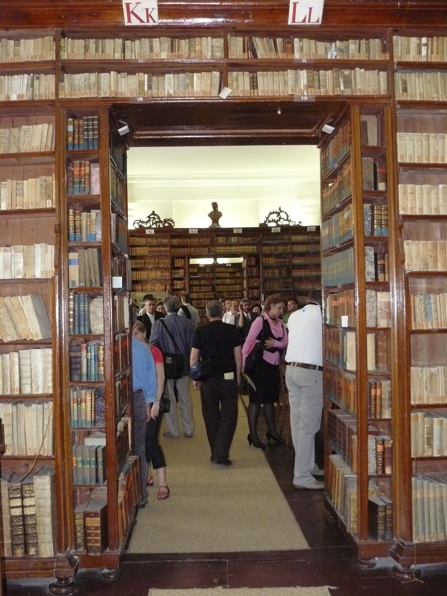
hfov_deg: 39.7
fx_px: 620
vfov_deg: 51.4
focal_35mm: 36
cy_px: 298
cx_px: 224
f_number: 2.8
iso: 400
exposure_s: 1/30
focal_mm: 6
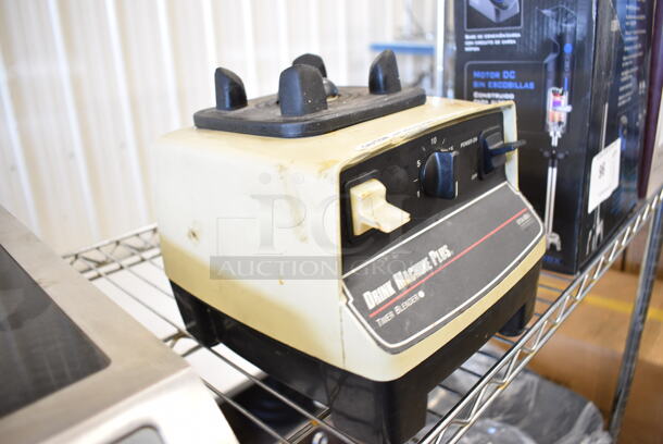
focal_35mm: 27
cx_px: 332
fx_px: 498
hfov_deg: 67.3
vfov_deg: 48.0
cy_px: 222
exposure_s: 1/30
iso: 640
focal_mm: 18
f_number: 4
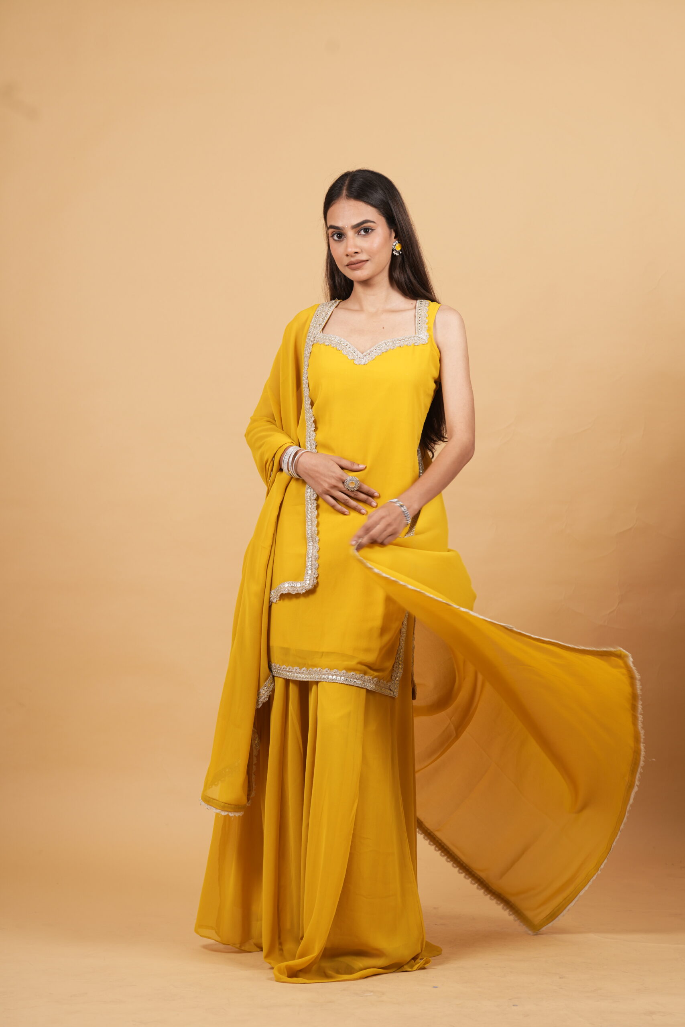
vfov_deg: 24.2
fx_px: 2397
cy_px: 514
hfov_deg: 16.3
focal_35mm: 84
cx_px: 342
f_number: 6.3
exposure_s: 1/125
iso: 160
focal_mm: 84
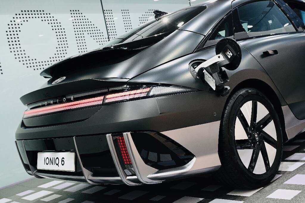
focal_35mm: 42
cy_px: 102
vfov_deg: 31.9
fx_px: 356
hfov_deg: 46.4
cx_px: 152
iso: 640
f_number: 5.6
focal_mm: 42
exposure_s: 1/40
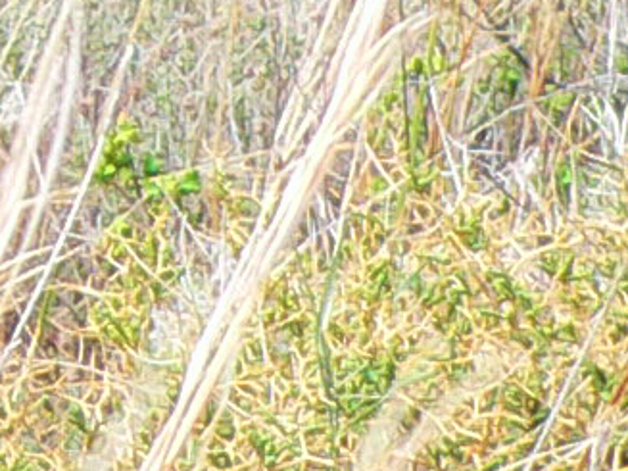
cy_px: -1321
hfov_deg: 4.0
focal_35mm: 478
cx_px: -1125
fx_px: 8669
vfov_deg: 3.0
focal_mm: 10.2
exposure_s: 1/125
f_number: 4
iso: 80
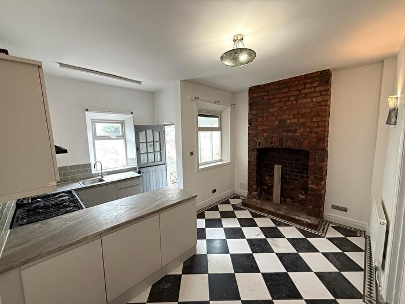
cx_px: 202
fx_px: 164
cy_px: 152
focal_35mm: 14
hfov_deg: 102.1
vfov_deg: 85.7
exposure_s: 1/50
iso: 640
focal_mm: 2.22
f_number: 2.2
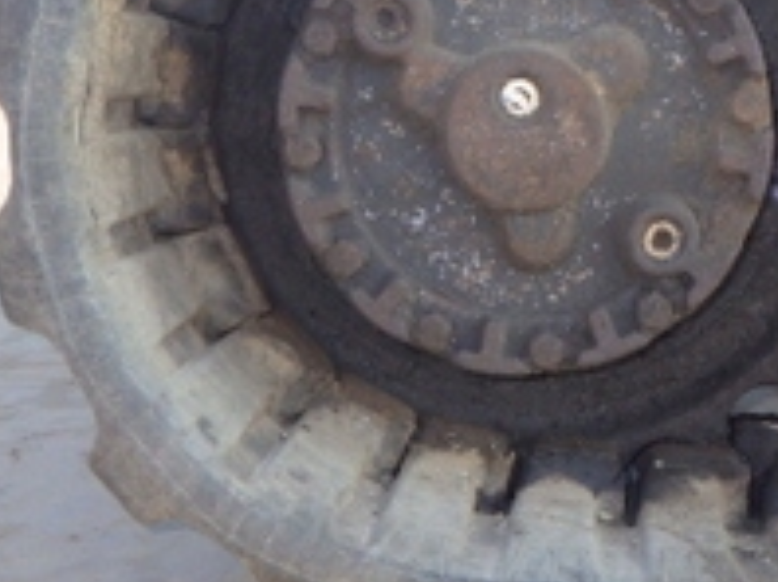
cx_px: 507
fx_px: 1526
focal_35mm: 68
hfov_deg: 28.4
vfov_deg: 21.3
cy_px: 118
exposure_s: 1/250
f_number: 4.2
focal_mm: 5
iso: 250
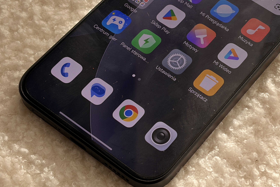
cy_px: 34
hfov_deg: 20.5
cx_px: 205
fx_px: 770
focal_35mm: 99
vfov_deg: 13.7
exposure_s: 1/765
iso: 40
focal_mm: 5.96
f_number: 1.6
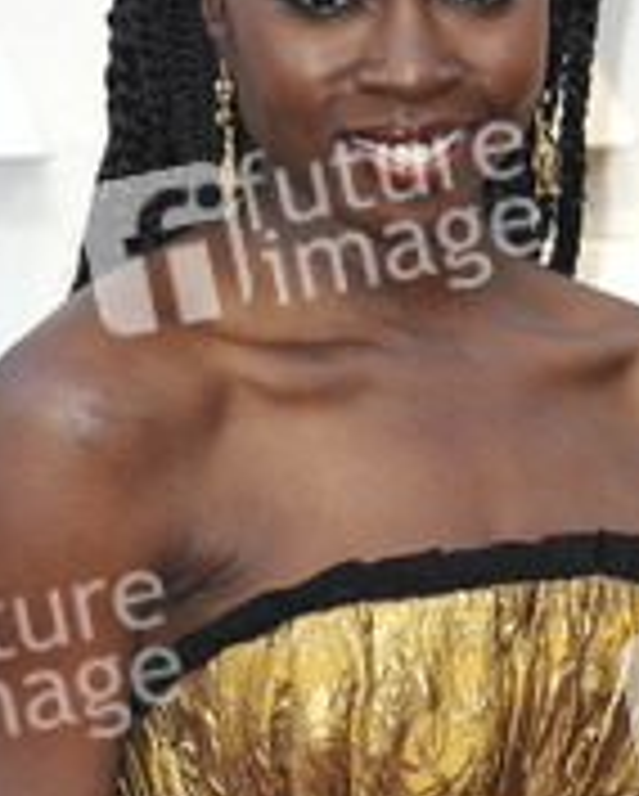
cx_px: 443
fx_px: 8496
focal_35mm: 360
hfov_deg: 4.3
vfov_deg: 5.4
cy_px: 454
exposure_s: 1/250
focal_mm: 170
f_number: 6.3
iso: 800
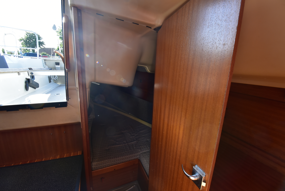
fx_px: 119
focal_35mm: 15
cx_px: 142
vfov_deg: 77.4
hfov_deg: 100.3
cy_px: 96
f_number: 8
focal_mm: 10
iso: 400
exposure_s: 1/80
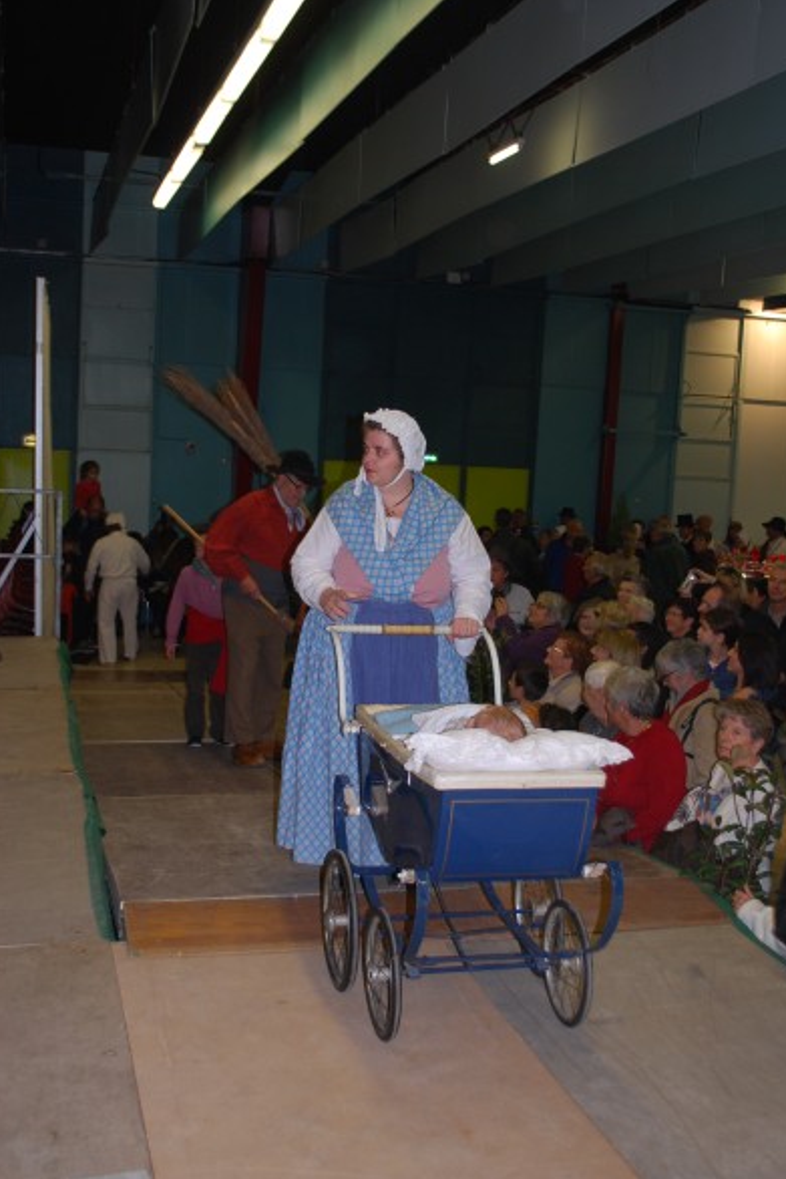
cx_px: 396
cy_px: 596
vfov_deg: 48.4
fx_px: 1309
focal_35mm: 40
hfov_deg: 33.4
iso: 200
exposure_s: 1/60
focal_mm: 26
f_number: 4.2
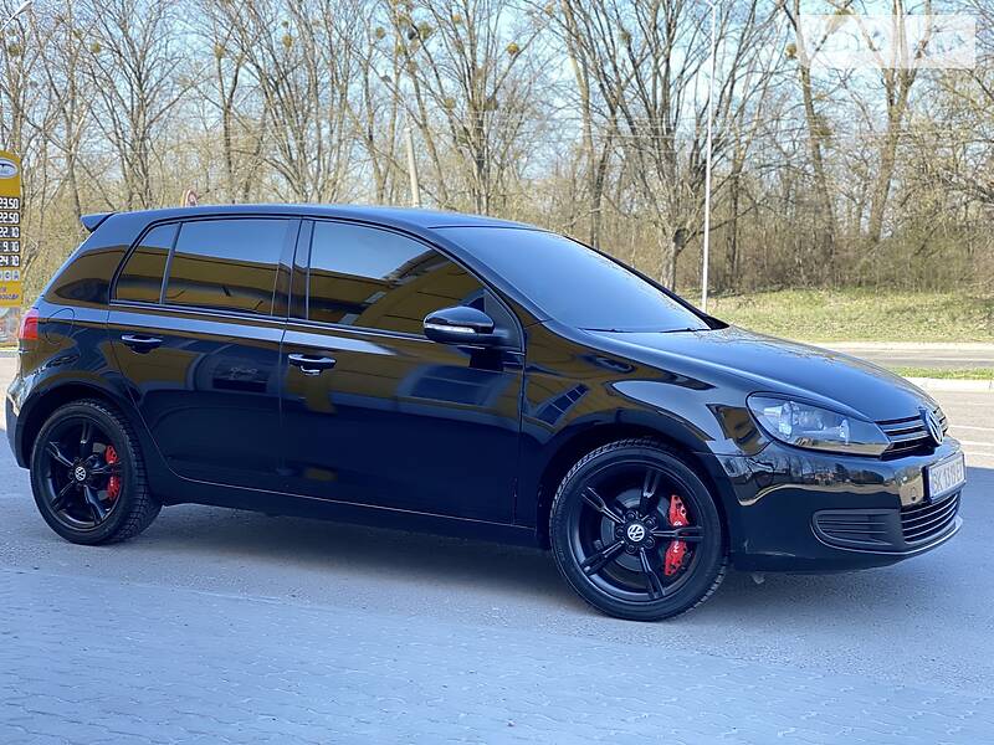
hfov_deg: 36.8
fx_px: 1493
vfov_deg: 28.0
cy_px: 372
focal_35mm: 52
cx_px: 497
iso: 25
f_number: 2
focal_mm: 6
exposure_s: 1/122
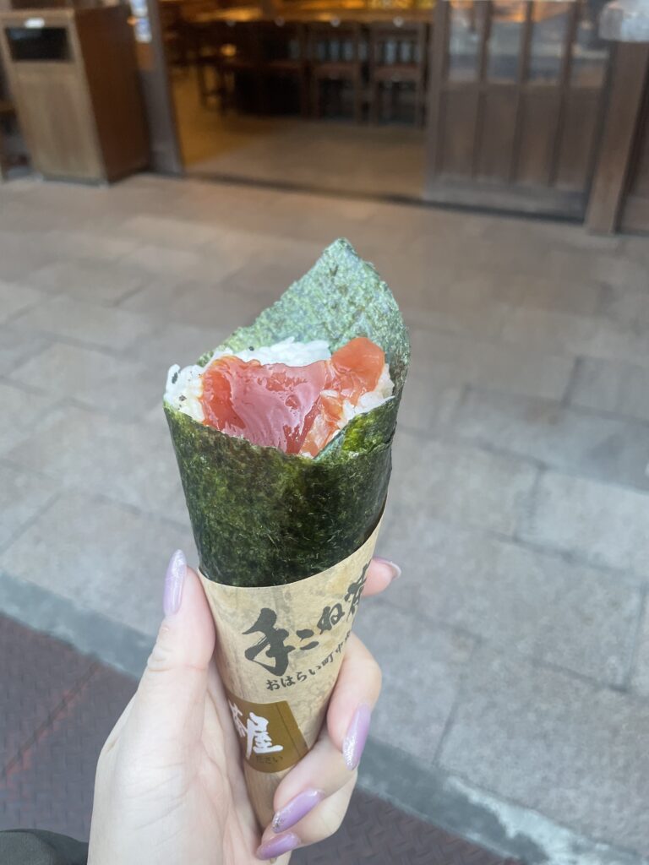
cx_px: 324
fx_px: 650
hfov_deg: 53.1
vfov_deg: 67.3
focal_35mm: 26
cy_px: 432
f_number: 1.6
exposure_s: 1/120
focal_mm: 4.2
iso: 80
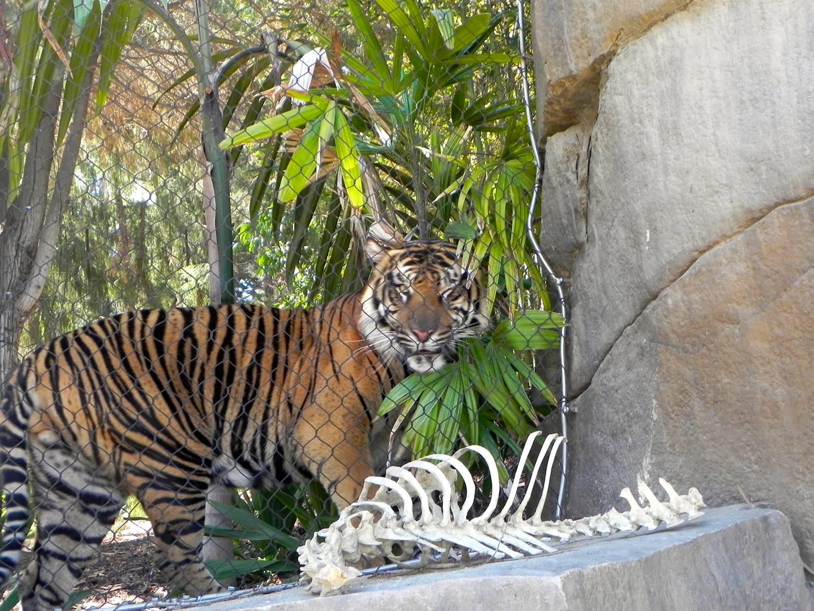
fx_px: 1082
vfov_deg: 31.5
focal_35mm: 46
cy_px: 306
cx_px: 407
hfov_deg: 41.2
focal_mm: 8.2
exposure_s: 1/97.7
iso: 160
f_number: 3.2
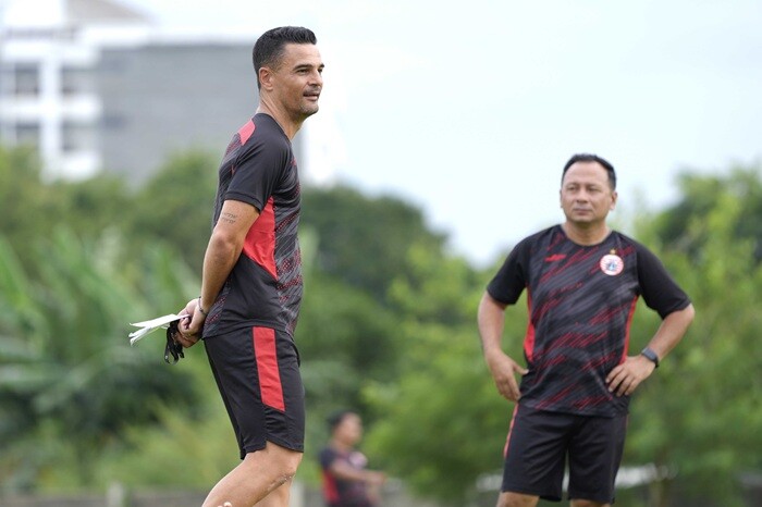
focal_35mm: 200
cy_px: 254
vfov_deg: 6.9
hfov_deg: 10.3
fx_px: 4231
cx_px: 381
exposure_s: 1/800
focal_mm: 200
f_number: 2.8
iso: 200
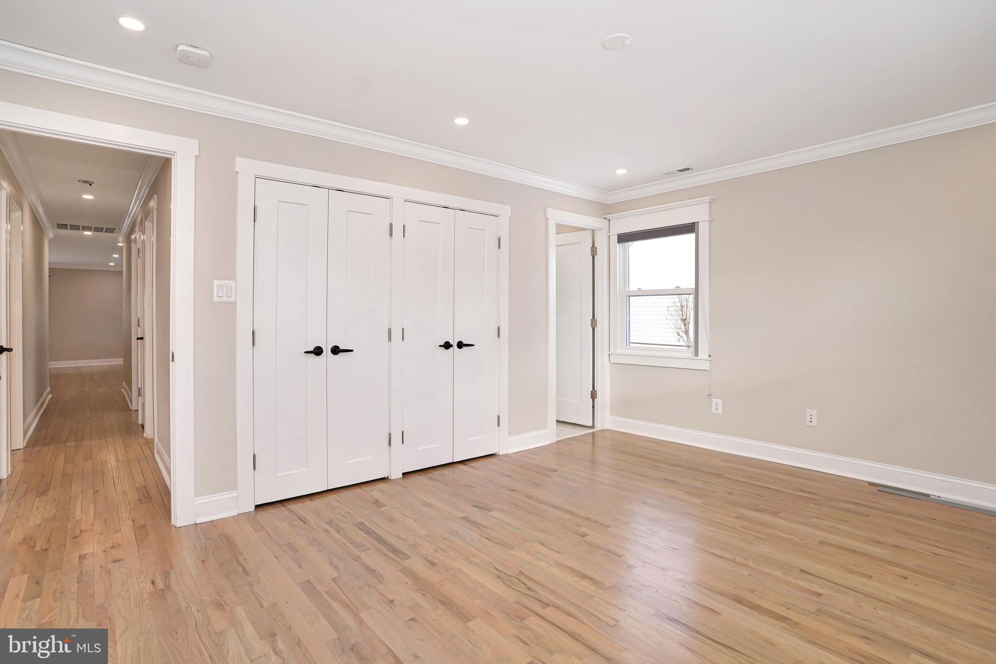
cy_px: 332
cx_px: 498
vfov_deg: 70.4
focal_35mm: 17
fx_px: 470
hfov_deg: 93.3
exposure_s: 1/160
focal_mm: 17
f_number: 4
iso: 250
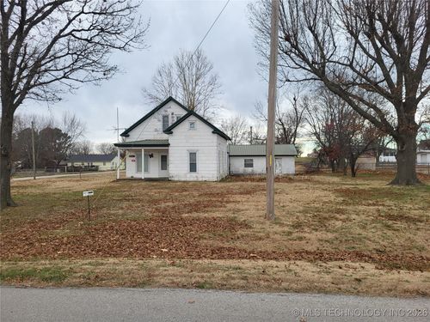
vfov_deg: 53.1
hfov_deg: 67.3
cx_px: 215
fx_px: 323
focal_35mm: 26
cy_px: 161
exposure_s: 1/141
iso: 40
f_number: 1.8
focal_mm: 5.4
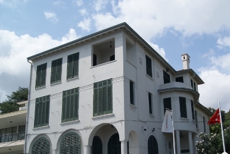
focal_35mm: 47
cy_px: 107
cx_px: 139
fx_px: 300
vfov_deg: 28.4
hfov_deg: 41.7
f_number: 10
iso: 100
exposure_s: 1/250
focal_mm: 22
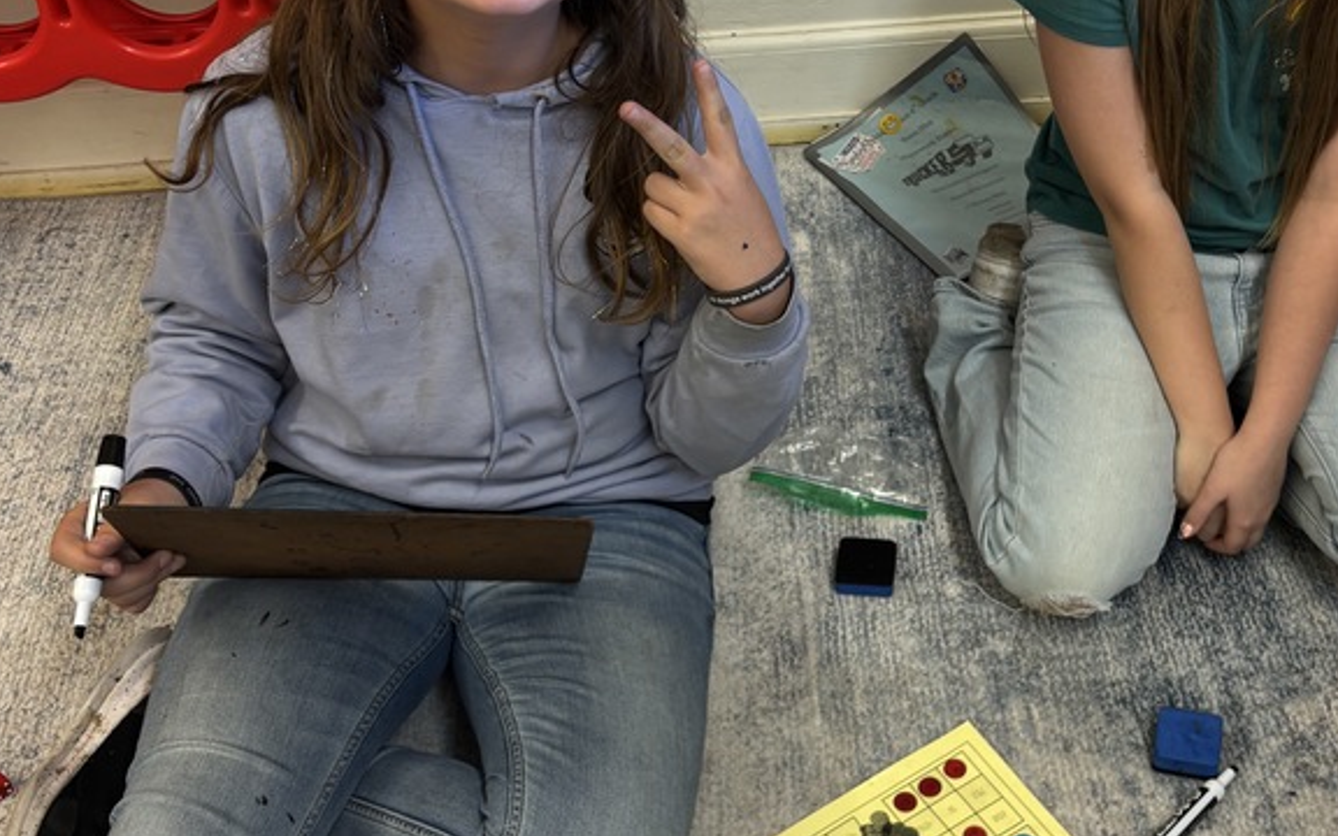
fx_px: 1787
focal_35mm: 49
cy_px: 325
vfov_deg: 26.3
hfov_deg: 40.7
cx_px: 855
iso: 80
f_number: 1.6
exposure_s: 1/60
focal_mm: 5.96
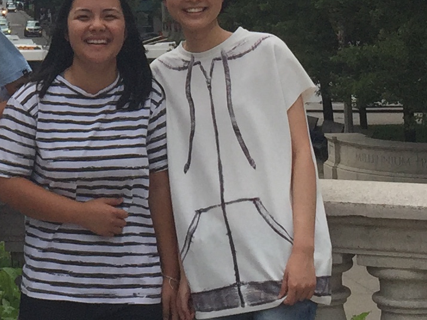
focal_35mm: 132
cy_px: -180
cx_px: -38
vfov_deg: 10.8
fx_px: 1629
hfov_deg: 14.6
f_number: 2.2
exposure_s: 1/1883
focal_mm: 4.15
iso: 32
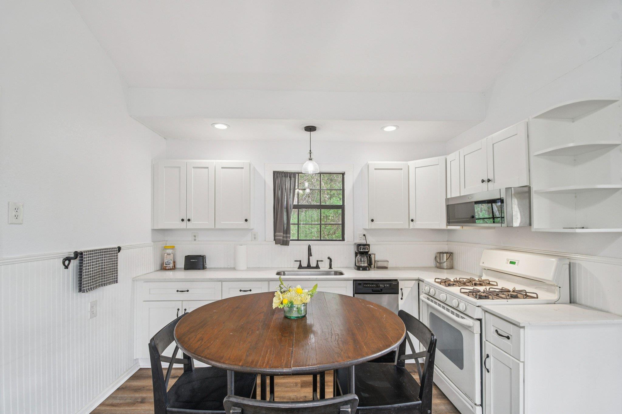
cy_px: 207
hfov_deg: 100.4
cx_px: 311
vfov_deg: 77.3
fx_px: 259
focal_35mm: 15
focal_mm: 10
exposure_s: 1/6
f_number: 8
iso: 400
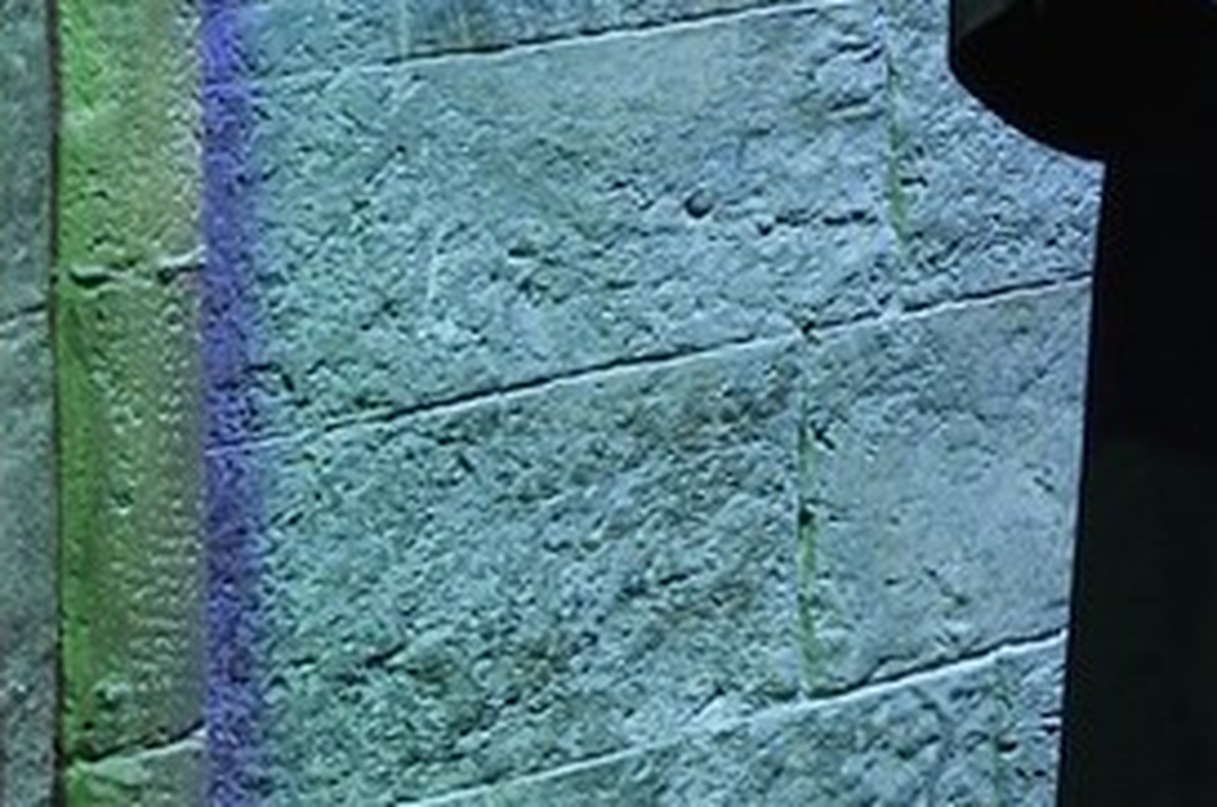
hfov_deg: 9.6
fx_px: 5939
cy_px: -798
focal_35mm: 176
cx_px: 3410
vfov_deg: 7.5
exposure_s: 1/10
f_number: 6.3
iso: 1600
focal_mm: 30
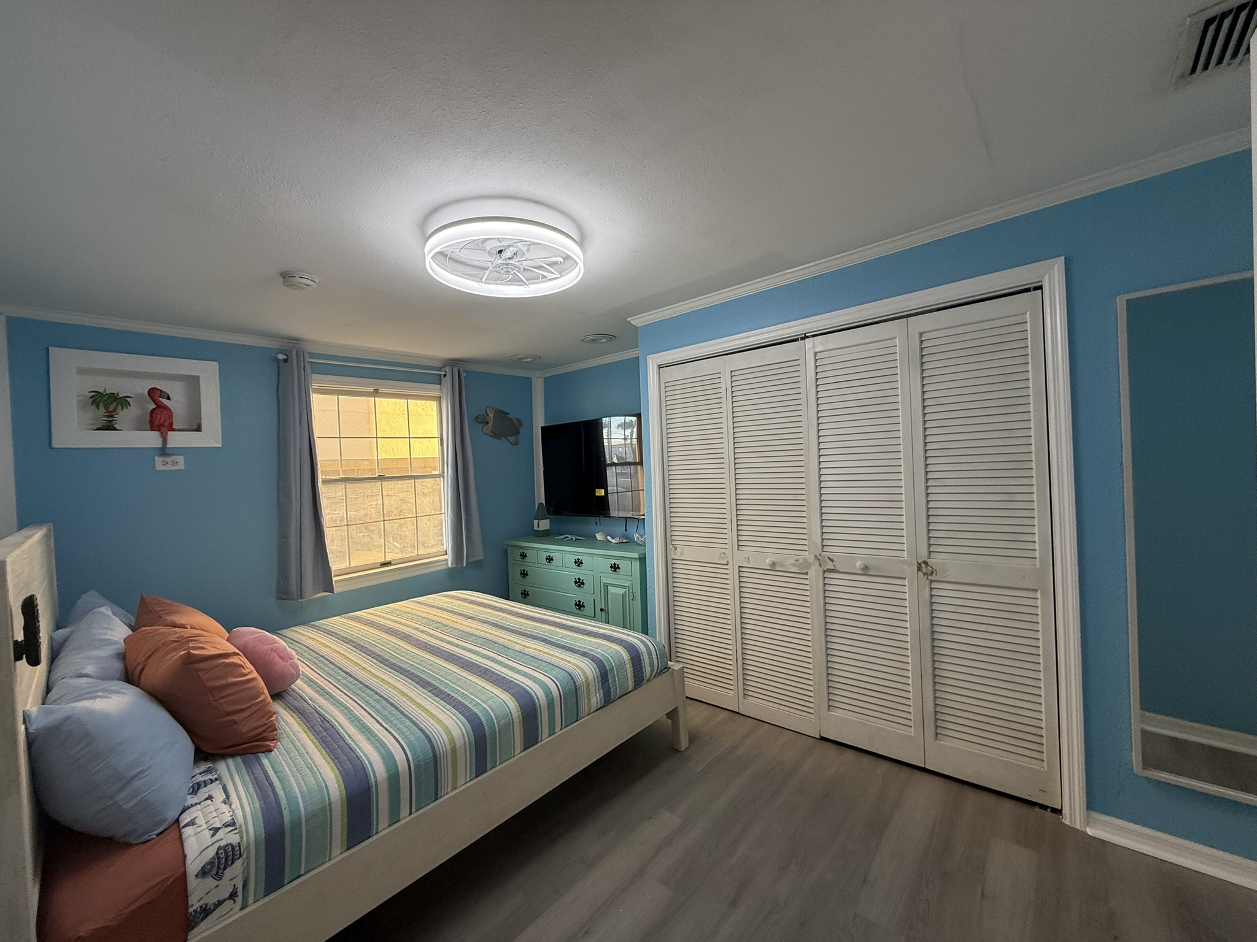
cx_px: 628
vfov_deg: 85.7
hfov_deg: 102.1
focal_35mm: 14
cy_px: 471
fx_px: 508
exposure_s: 1/99
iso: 80
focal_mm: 2.22
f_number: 2.2
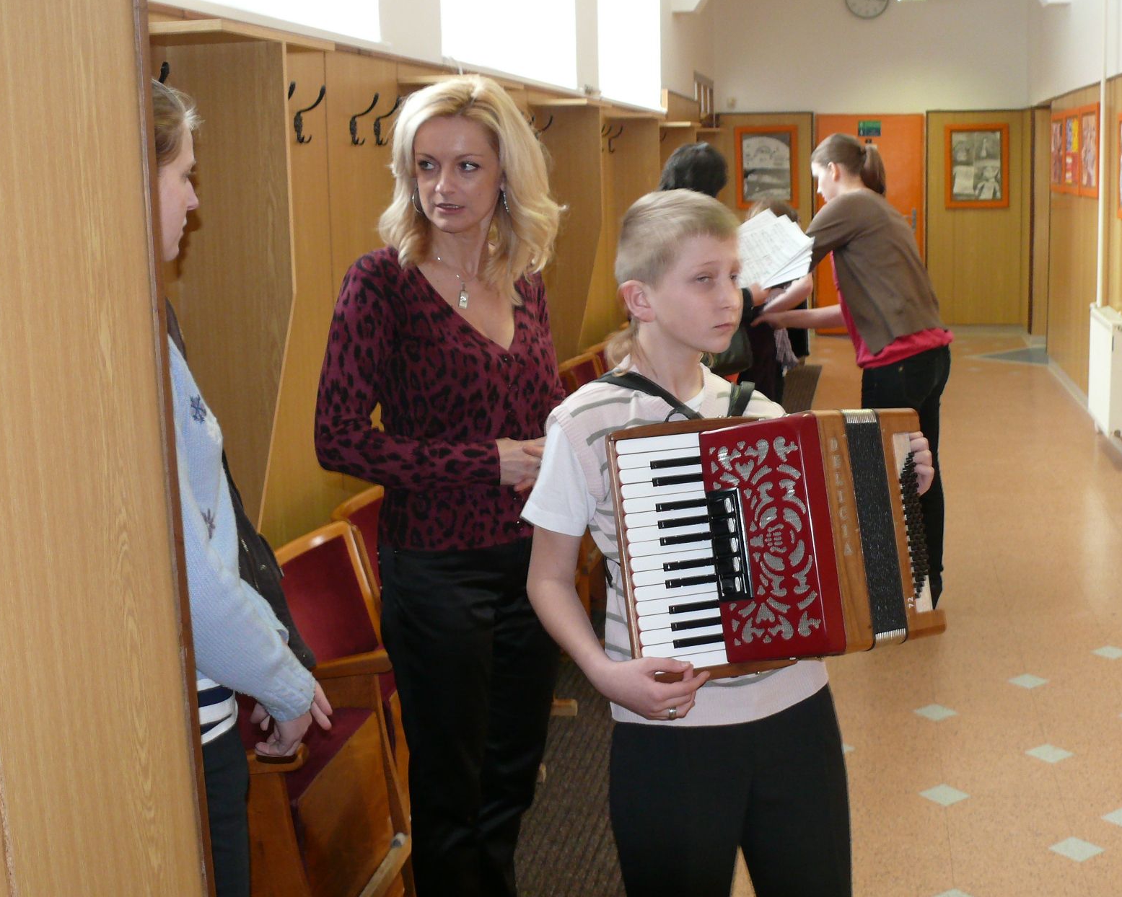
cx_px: 639
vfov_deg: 33.4
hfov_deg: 41.1
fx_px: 1494
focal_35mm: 45
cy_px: 436
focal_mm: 7.4
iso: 200
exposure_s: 1/30
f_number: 2.8
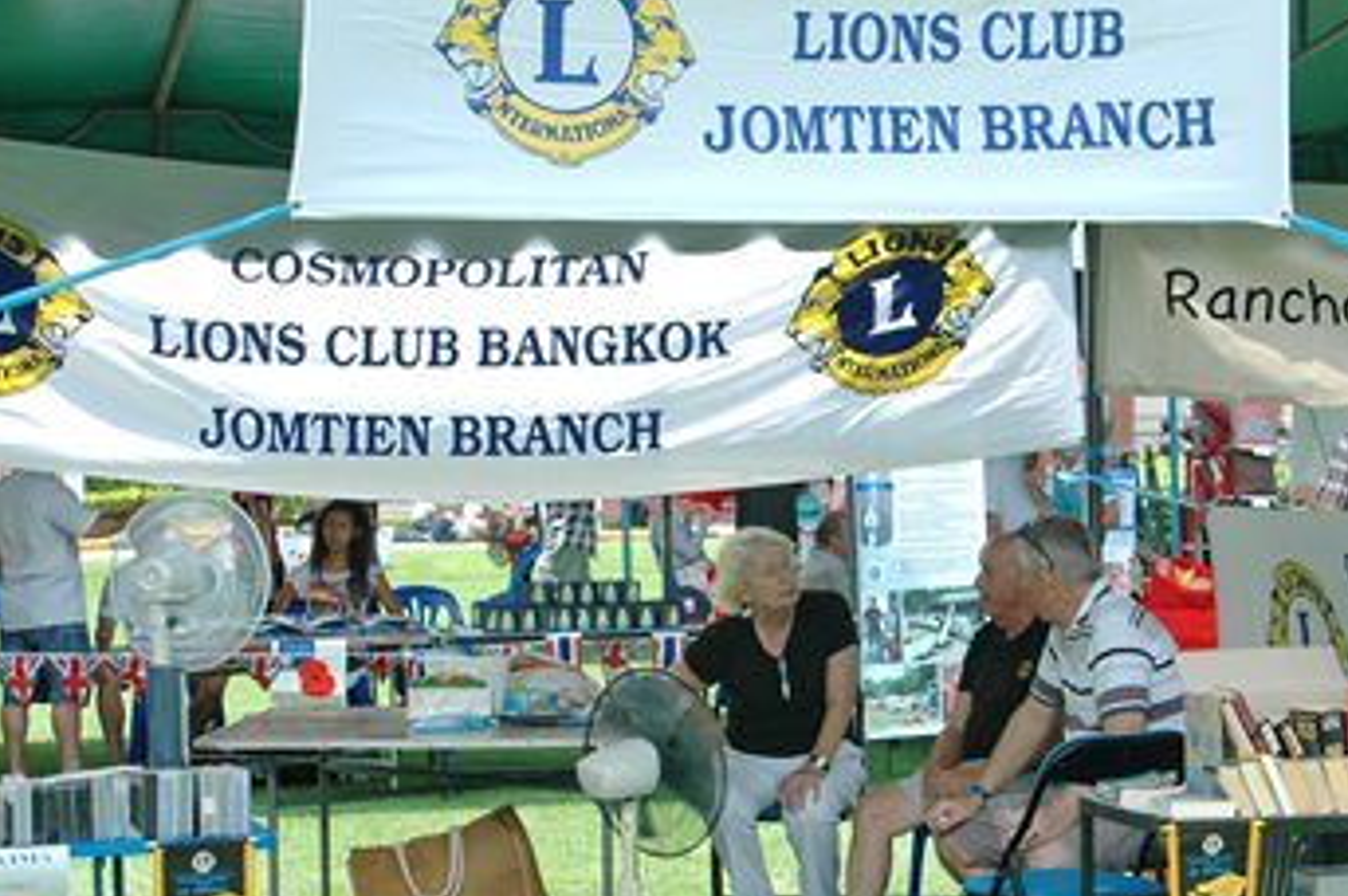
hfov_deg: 22.4
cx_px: 755
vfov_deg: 15.0
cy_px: 515
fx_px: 3404
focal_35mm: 91
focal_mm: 38
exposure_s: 1/500
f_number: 5
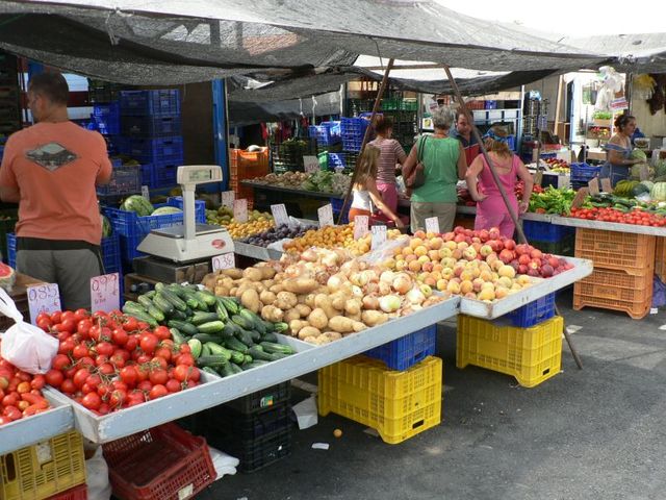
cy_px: 250
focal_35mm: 36
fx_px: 693
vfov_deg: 39.7
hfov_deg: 51.4
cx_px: 333
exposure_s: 1/100
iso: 80
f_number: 3.6
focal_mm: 6
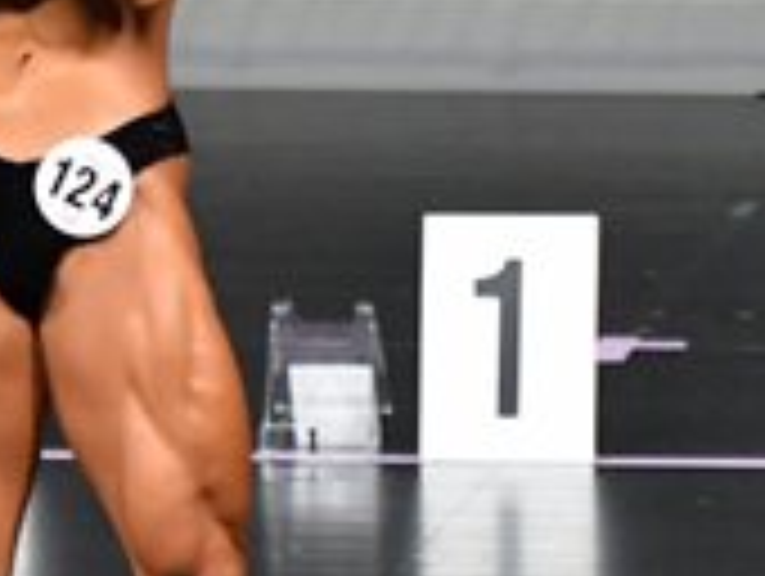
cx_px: 893
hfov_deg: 1.7
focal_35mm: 1180
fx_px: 26114
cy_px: 243
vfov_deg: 1.3
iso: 5000
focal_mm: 180
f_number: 5.6
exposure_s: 1/400
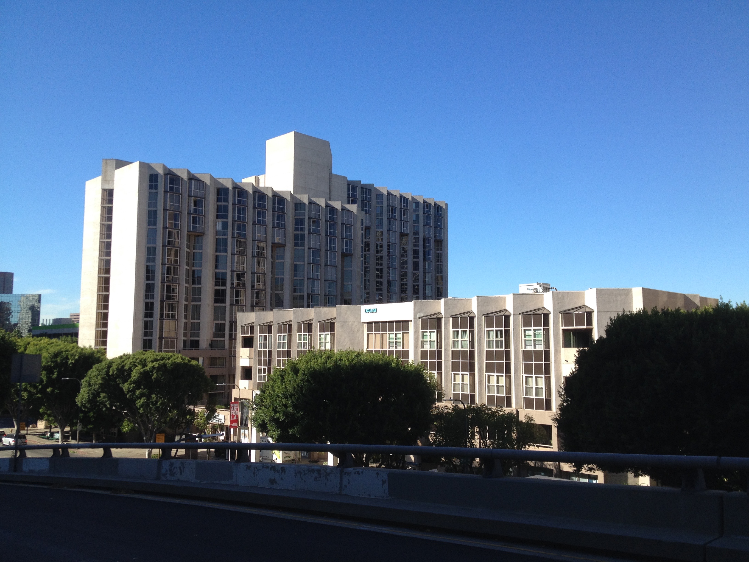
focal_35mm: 35
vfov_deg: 40.7
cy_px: 281
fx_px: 757
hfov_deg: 52.6
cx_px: 374
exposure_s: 1/1042
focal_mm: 4.28
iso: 50
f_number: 2.4
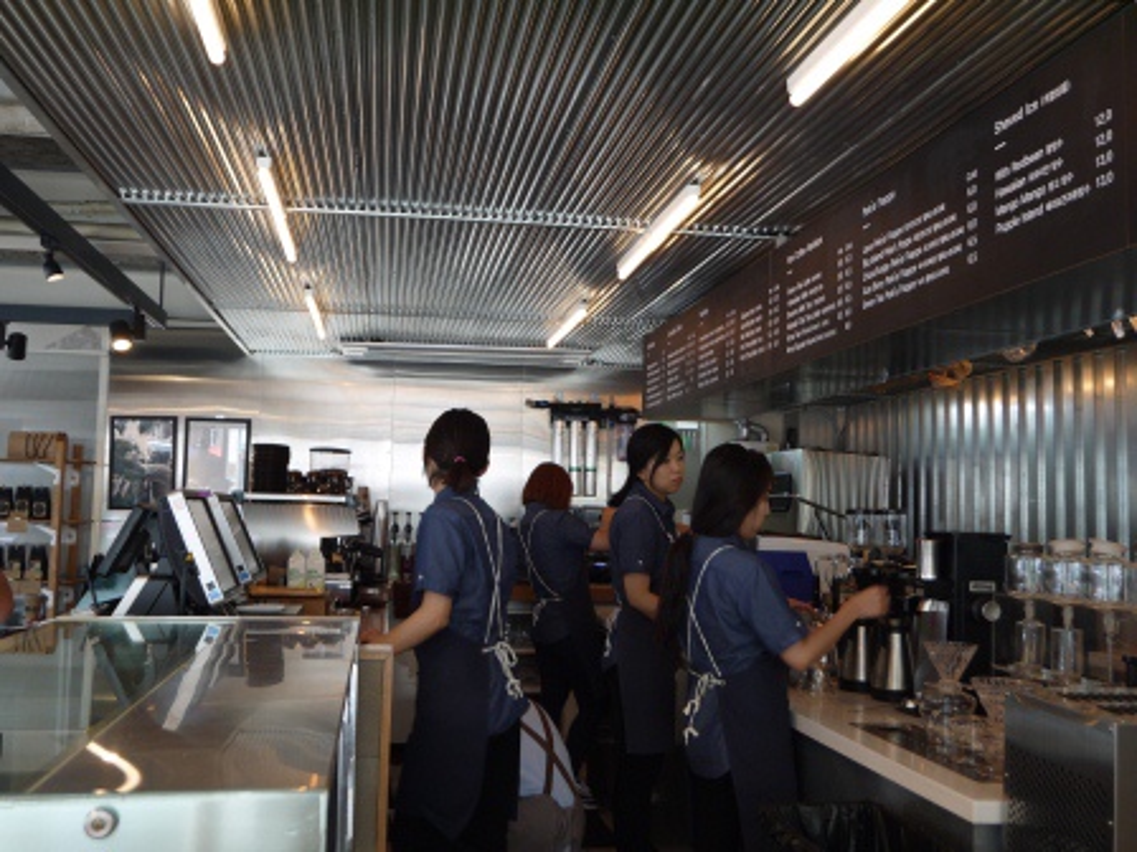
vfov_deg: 41.8
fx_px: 1117
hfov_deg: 54.0
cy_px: 426
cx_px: 568
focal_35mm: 34
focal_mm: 17
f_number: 4.2
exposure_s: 1/60
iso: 250
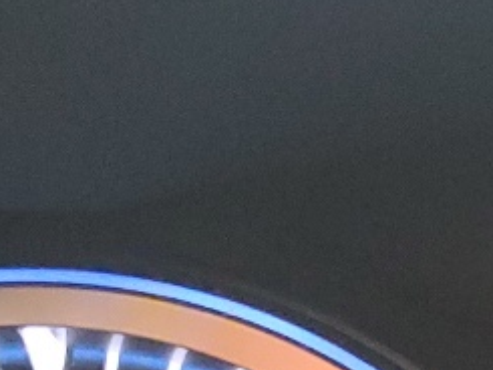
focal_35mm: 170
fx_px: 2422
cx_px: 960
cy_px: 931
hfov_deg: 10.7
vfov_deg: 8.0
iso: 338
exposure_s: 1/15
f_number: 1.5
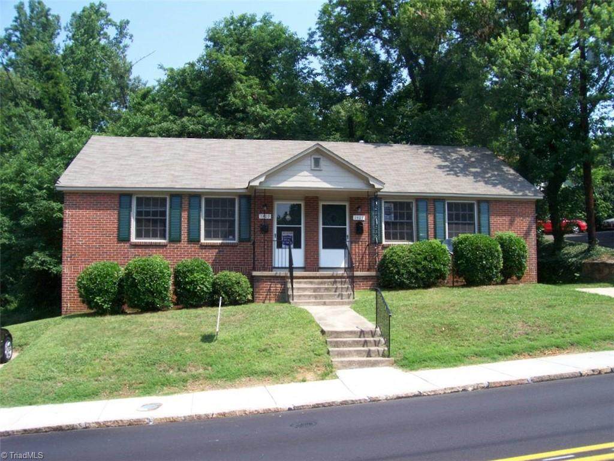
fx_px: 603
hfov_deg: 54.0
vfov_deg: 41.8
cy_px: 230
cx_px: 307
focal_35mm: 34
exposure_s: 1/243
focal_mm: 5.6
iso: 80
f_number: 5.1
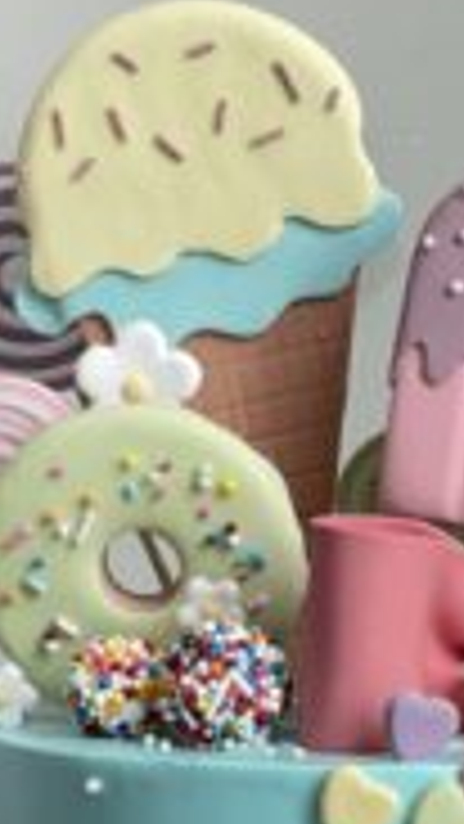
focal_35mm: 203
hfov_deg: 6.0
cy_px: 853
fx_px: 4438
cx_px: 392
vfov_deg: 10.5
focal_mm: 7.5
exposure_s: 1/100
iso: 64
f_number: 2.2
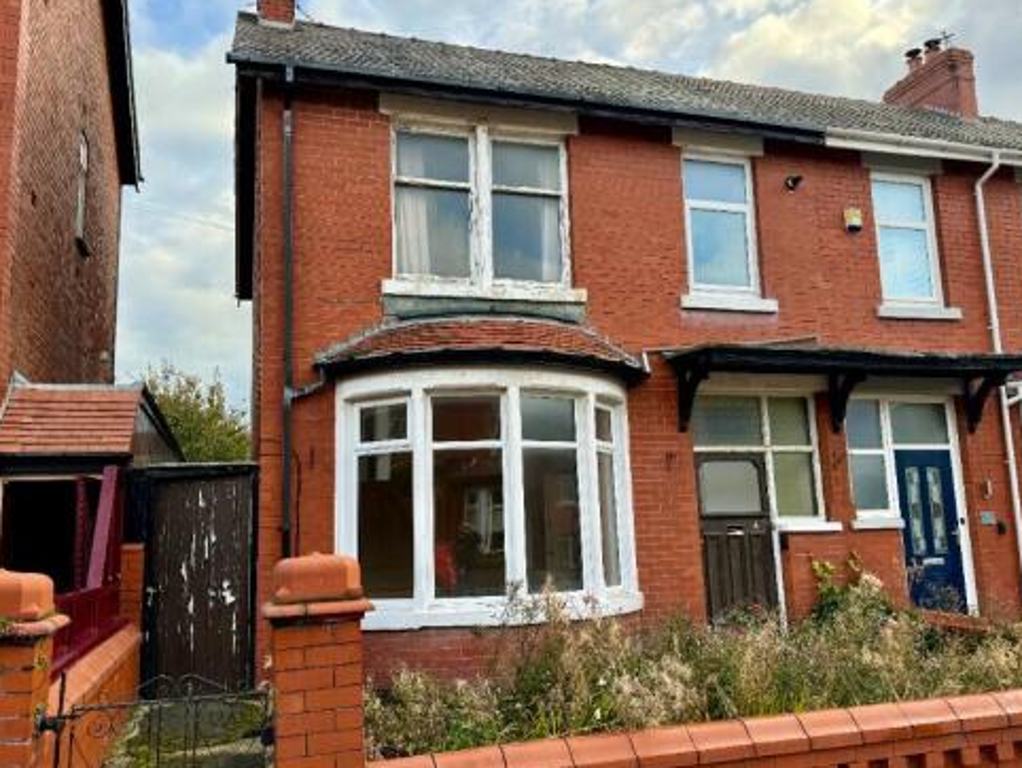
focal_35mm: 29
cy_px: 387
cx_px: 514
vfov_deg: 48.3
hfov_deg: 61.6
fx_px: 857
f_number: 1.78
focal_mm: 6.76
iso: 80
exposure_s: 1/765
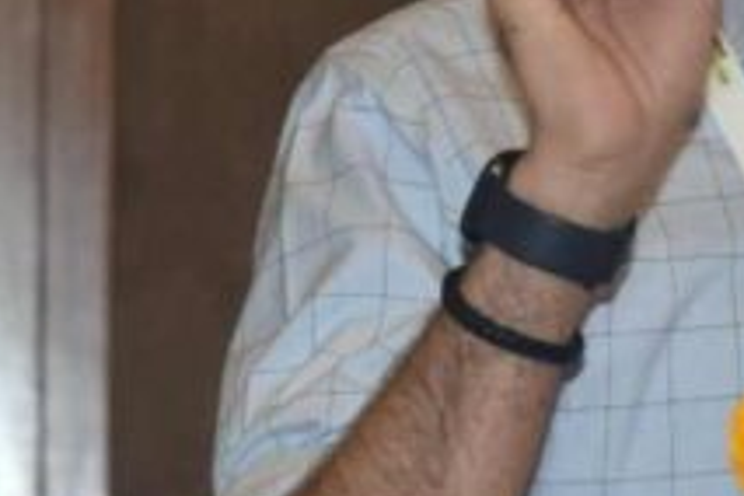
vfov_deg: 3.2
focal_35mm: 433
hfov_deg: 4.7
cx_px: 947
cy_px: -14
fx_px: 8948
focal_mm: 120
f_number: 7.1
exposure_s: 1/200
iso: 1600
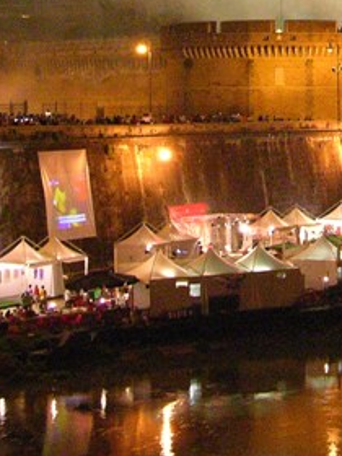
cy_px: 15
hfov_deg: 11.5
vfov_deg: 15.2
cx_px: 352
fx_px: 1686
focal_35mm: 128
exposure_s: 1/8
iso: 400
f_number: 2.8
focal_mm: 8.9
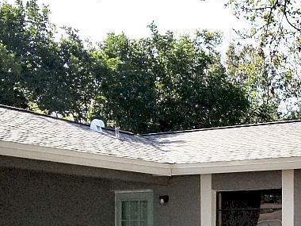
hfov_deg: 26.0
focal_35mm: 70
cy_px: 257
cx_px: 318
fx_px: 609
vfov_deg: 20.0
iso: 50
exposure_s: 1/1808
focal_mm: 4.3
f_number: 1.7
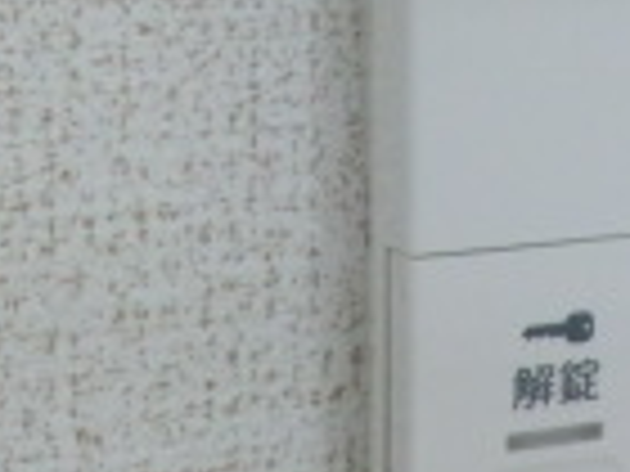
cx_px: 724
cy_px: -220
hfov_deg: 17.2
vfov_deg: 12.8
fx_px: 2002
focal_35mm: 110
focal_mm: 4.3
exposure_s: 1/60
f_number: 3.2
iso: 200
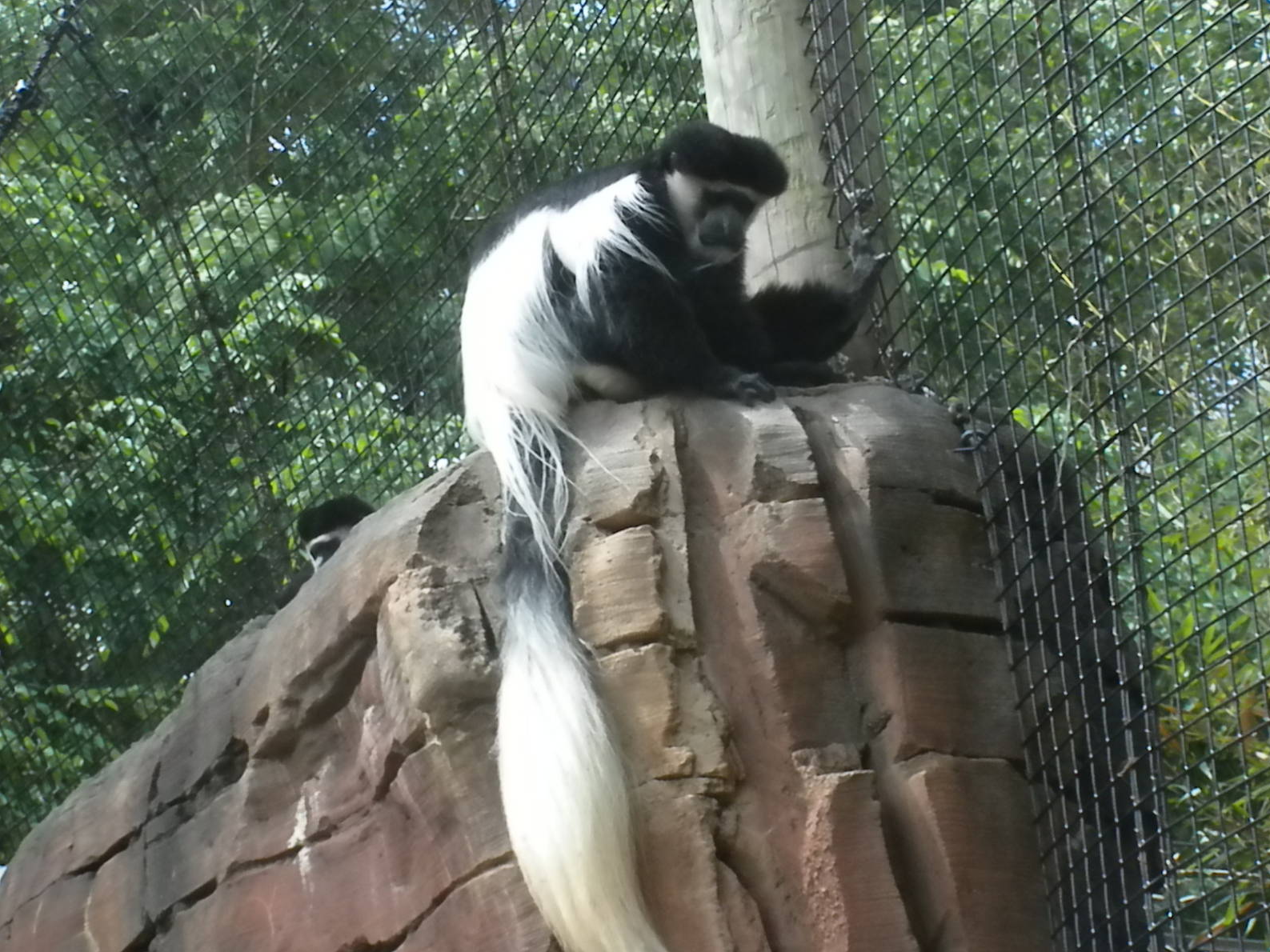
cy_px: 479
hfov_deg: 16.4
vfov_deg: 12.3
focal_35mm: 120
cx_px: 639
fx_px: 4402
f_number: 14
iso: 640
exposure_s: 1/74.6
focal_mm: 21
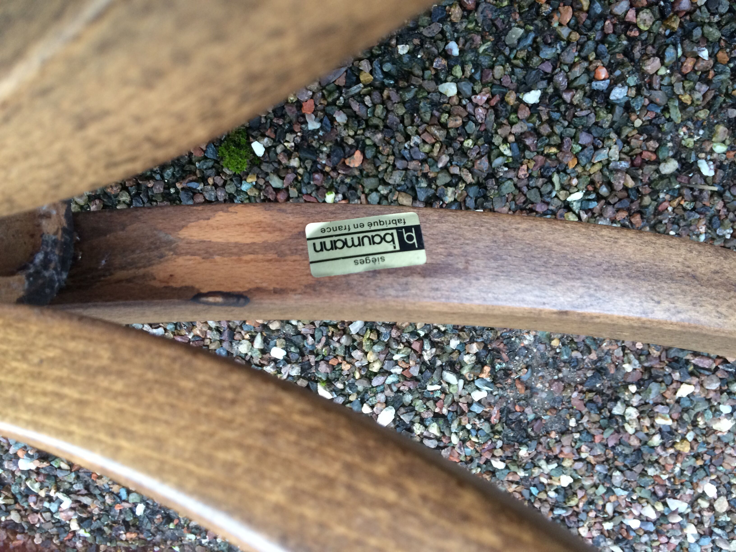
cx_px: 368
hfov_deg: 61.7
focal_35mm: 29
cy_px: 276
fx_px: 617
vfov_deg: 48.2
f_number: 2.2
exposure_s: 1/33
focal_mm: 4.15
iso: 80
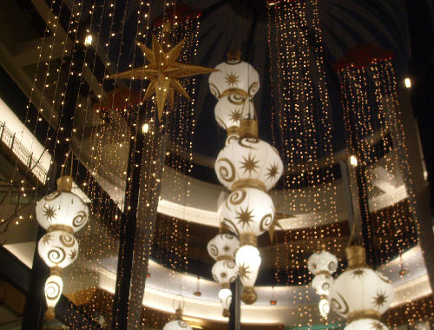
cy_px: 165
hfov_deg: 36.7
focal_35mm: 52
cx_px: 217
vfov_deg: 28.3
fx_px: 655
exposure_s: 1/20
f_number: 3.3
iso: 200
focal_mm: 8.7
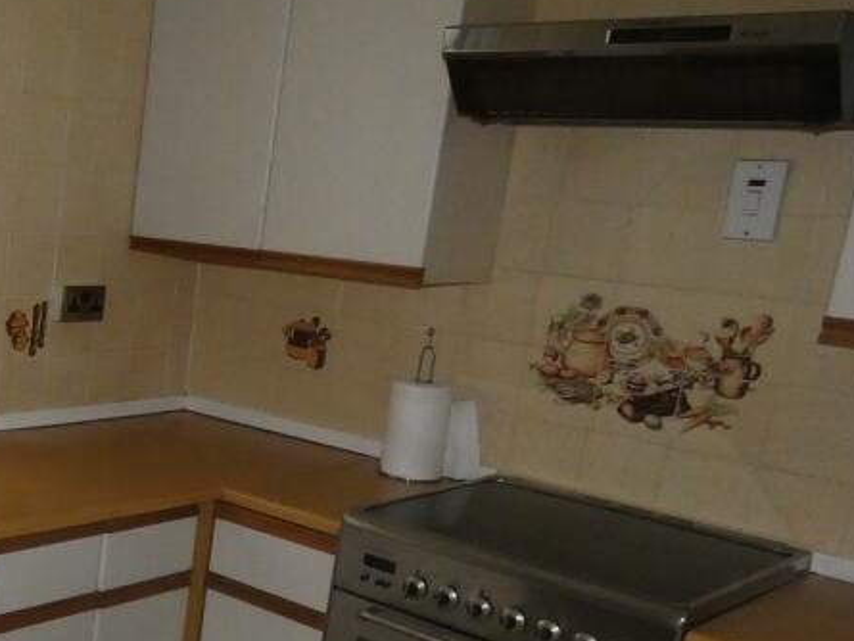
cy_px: 463
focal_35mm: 46
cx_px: -86
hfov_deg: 35.3
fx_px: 1135
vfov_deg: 31.1
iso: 800
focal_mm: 3.6
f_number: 2.8
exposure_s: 1/125
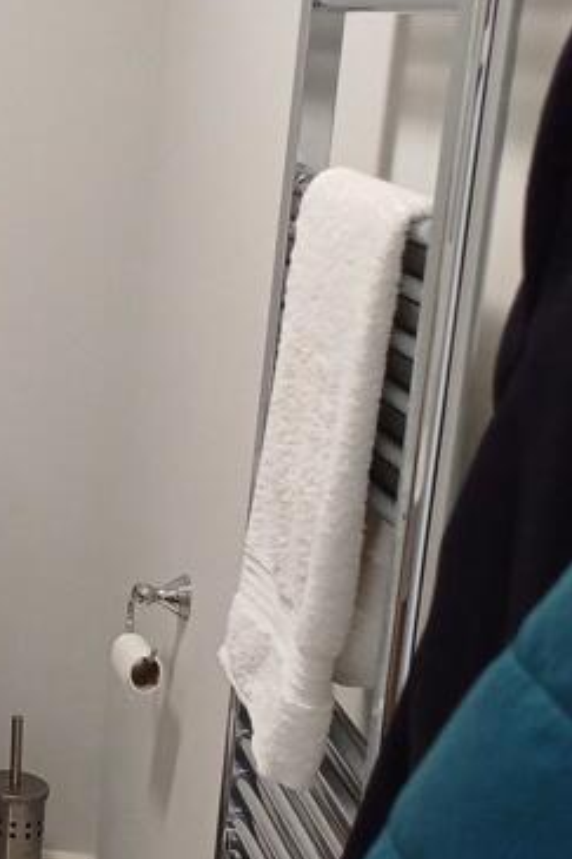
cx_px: -556
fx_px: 1741
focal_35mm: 73
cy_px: 407
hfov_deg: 15.2
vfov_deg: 27.7
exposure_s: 1/50
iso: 160
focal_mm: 4.65
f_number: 1.8
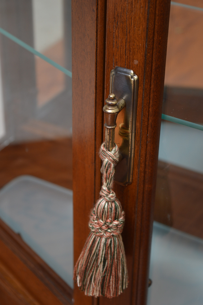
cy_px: 152
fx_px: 699
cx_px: 102
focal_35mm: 82
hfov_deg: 16.5
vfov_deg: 24.6
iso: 200
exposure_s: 1/80
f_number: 5.6
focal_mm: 55
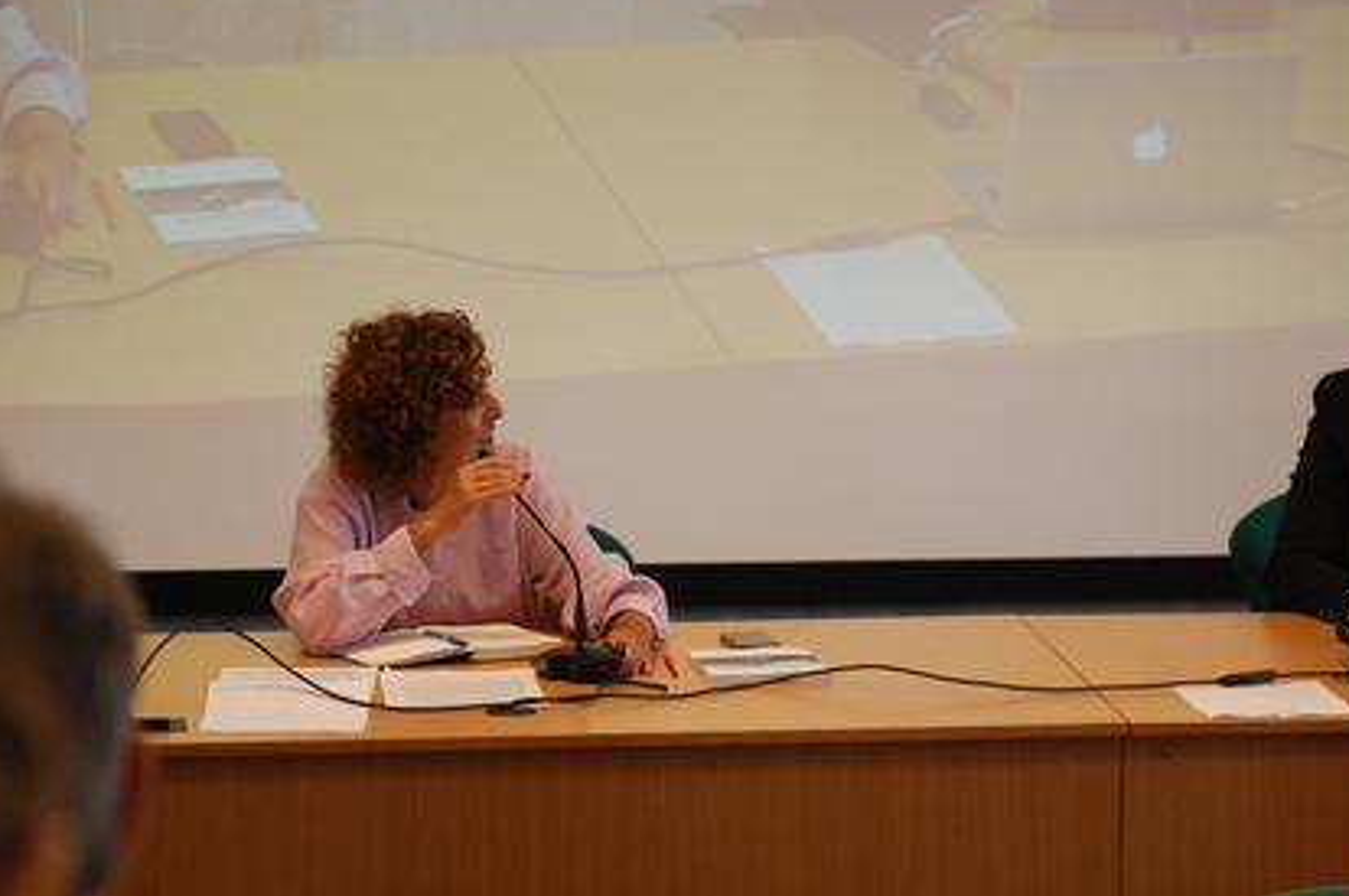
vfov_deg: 6.0
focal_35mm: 227
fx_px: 8496
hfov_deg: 9.1
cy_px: 479
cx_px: 903
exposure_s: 1/100
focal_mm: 100
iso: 800
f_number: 4.5
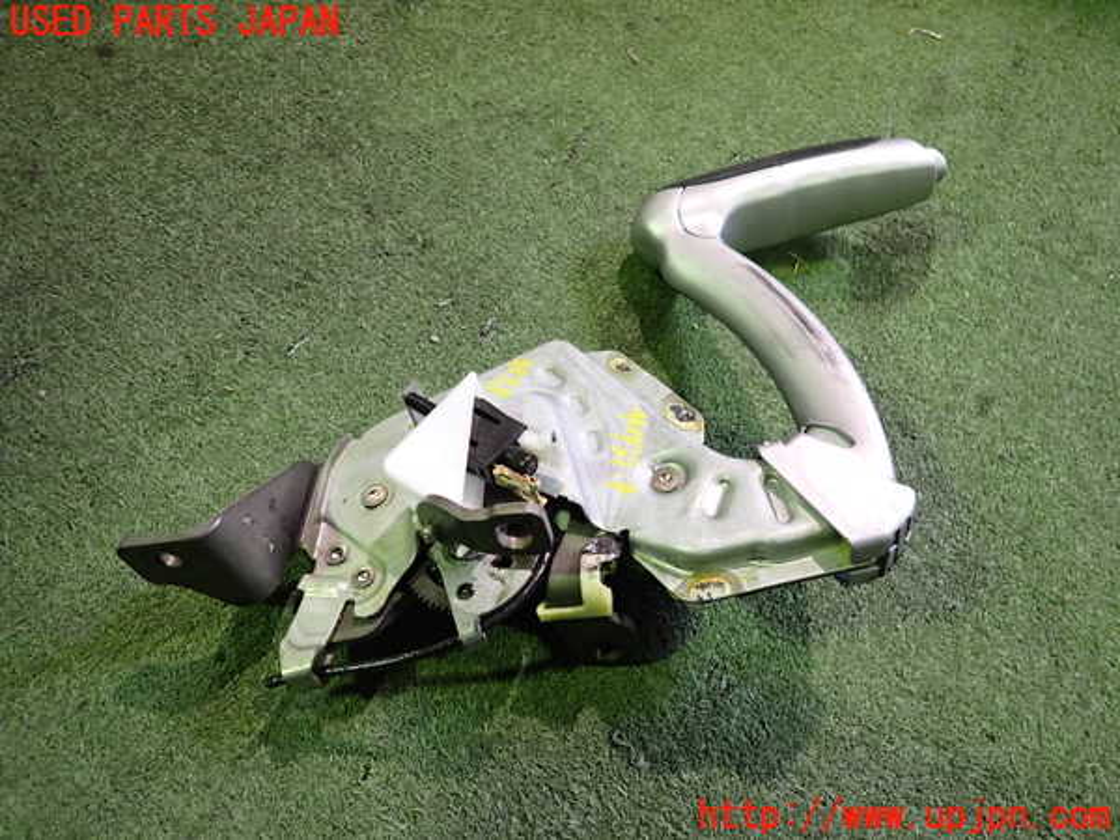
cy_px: 420
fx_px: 809
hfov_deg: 69.4
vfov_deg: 54.9
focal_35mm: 25
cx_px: 560
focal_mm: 4.5
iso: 400
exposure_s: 1/30
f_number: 2
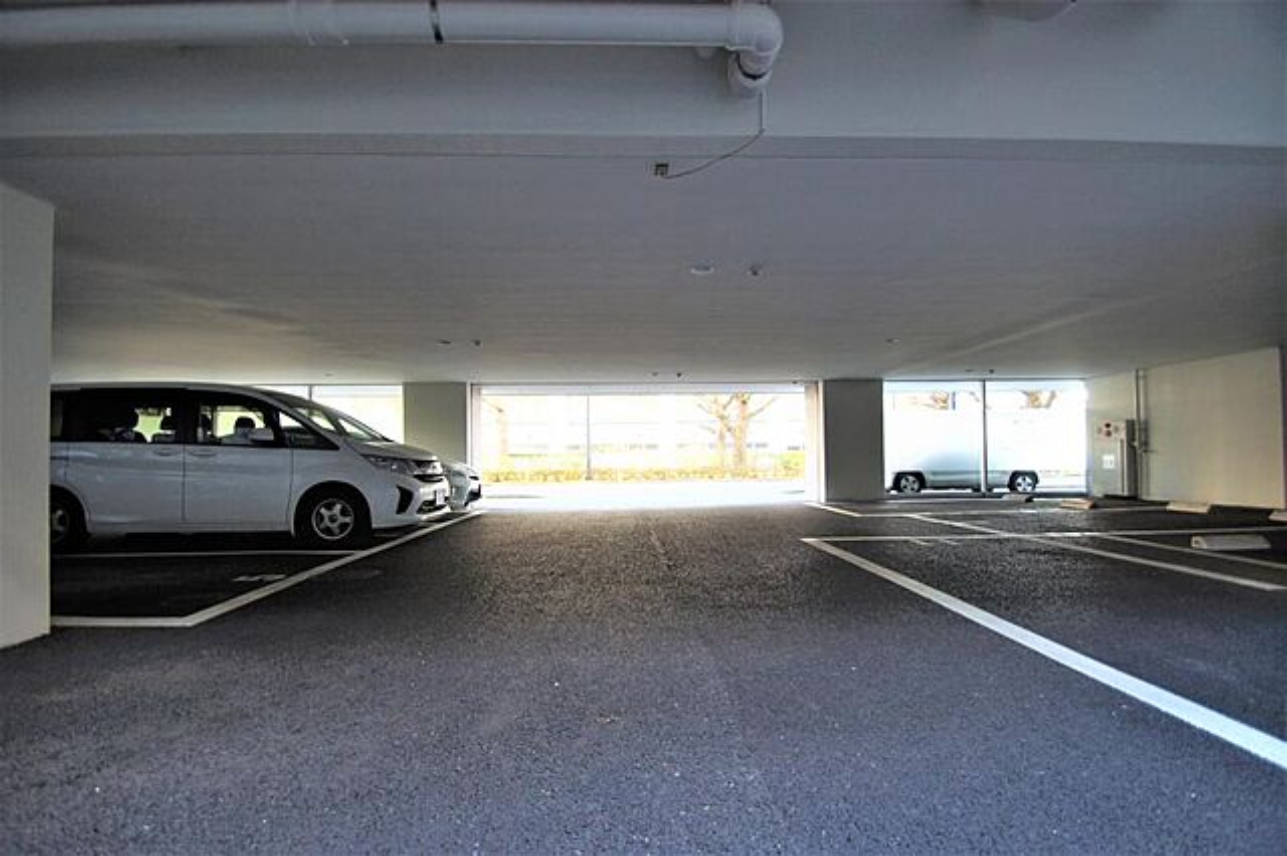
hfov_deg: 100.4
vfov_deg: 77.3
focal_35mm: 15
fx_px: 536
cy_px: 428
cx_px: 644
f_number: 3.5
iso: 200
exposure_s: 1/30
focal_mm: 10
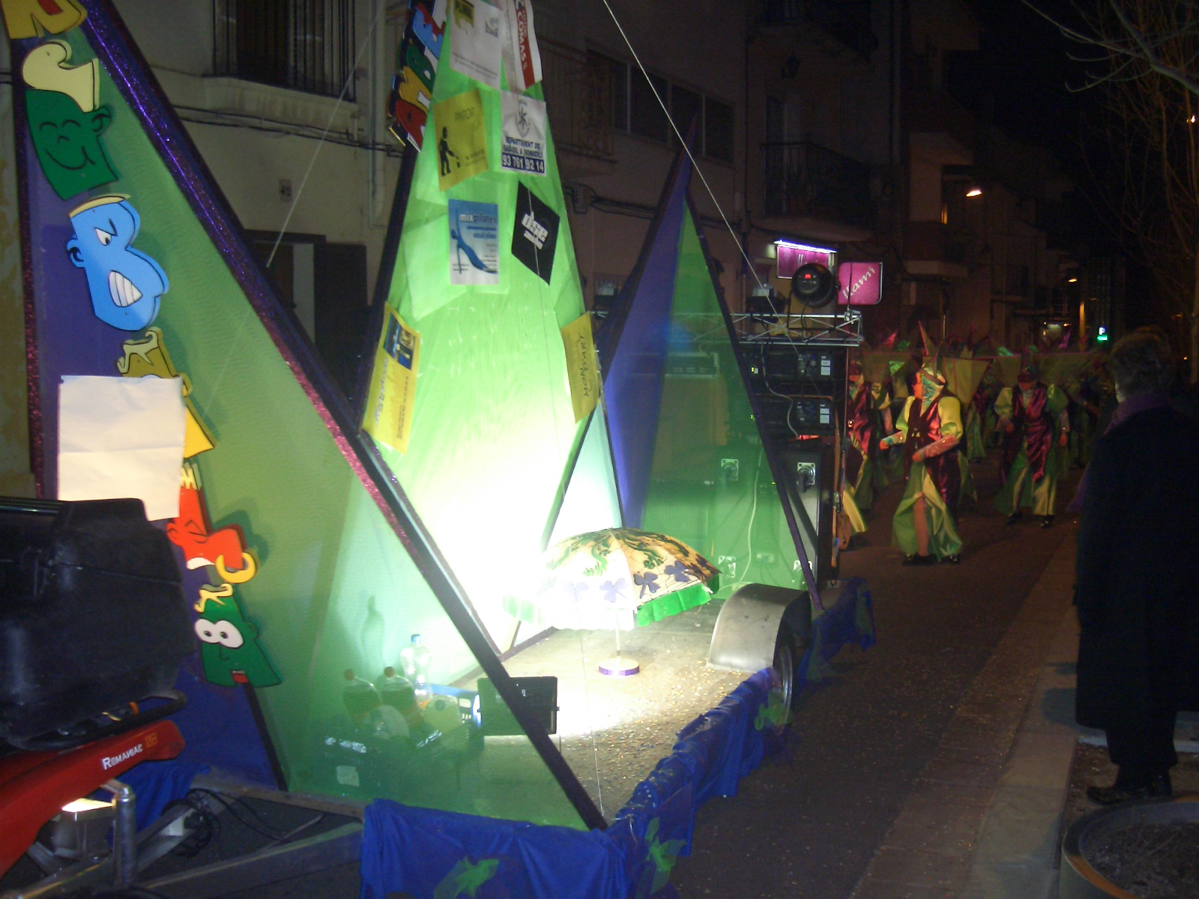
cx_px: 600
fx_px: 1351
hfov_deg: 47.9
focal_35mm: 39
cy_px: 450
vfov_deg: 36.8
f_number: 2.8
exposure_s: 1/60
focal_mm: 8
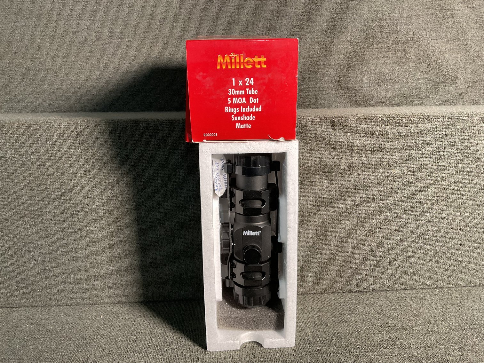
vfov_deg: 48.2
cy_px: 182
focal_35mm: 29
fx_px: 406
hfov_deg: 61.7
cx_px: 242
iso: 125
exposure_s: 1/60
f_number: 1.8
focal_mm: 3
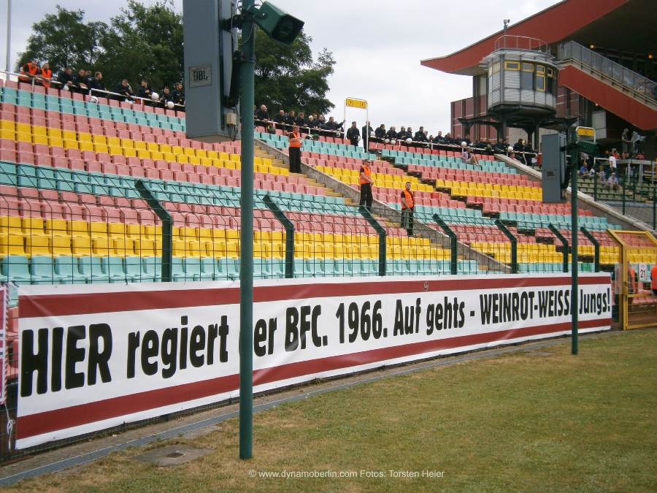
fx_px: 892
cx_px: 328
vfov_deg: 30.9
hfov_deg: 40.4
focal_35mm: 47
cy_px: 246
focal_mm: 8.3
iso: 80
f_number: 3.4
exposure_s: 1/400
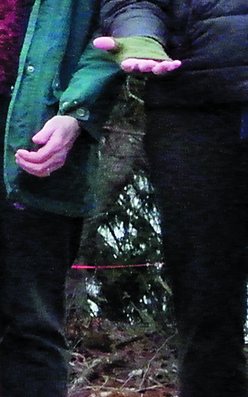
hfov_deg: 3.5
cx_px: -544
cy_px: -6
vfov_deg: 5.8
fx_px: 3904
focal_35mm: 361
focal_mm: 30
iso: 3200
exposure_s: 1/400
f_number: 5.6
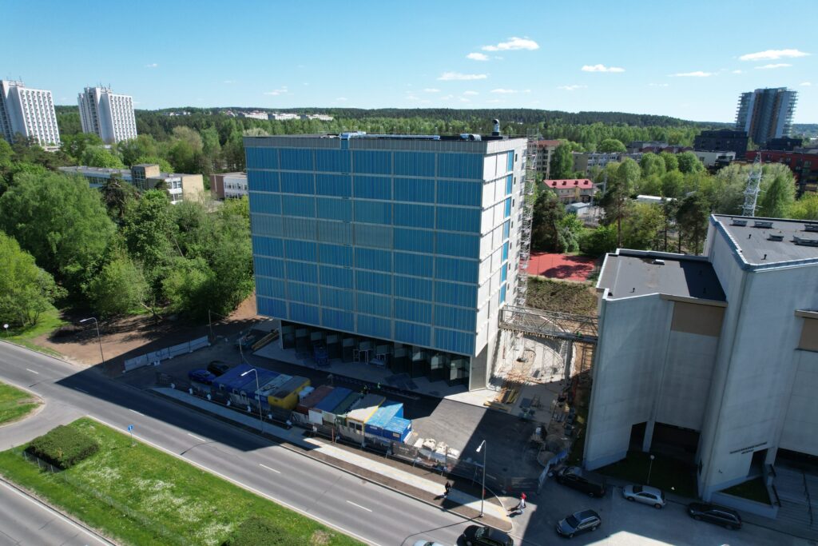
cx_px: 409
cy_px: 273
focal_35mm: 22
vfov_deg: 57.2
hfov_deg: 78.6
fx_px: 500
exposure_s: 1/1250
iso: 100
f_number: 2.8
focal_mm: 8.38
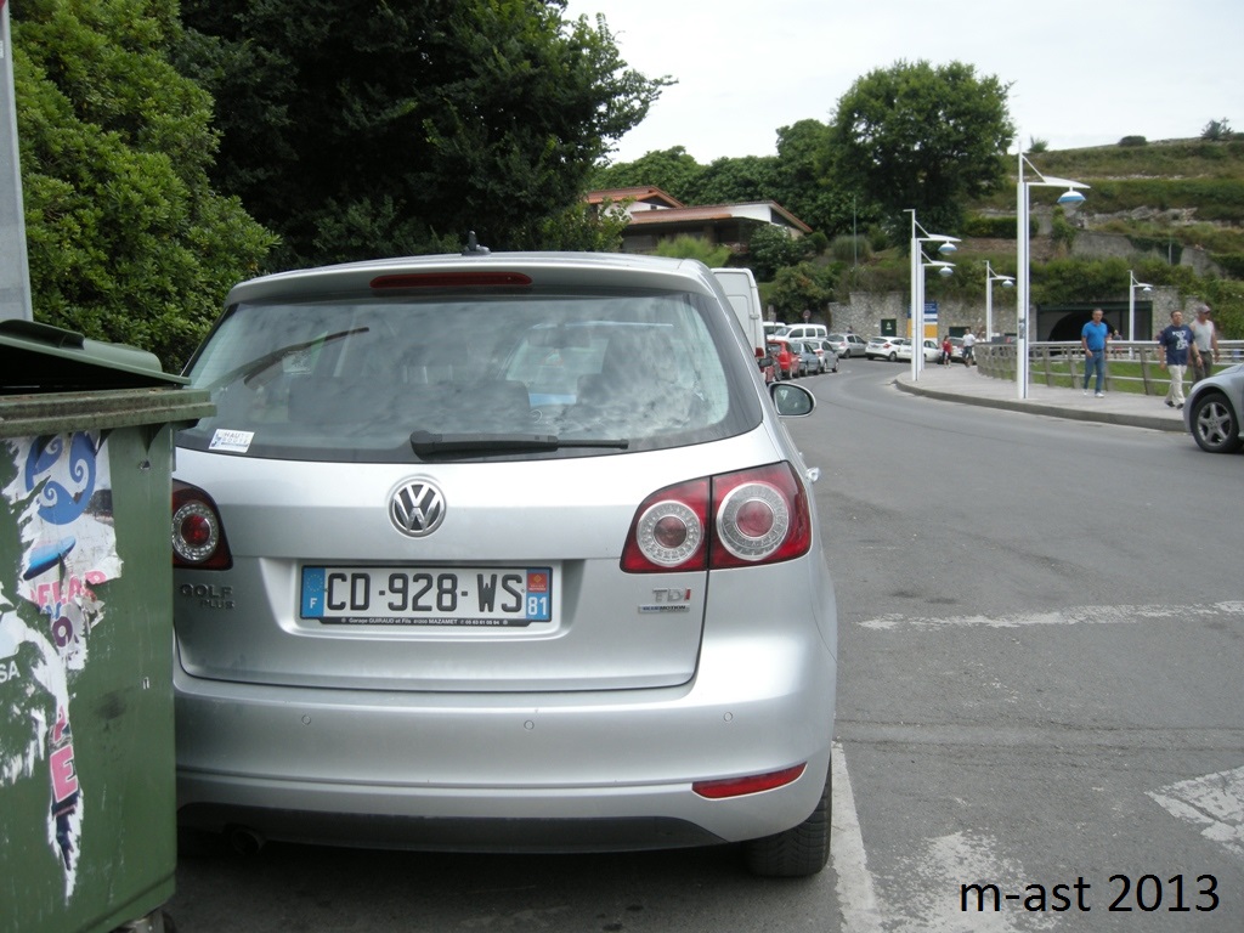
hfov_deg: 52.6
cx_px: 622
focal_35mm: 35
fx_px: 1258
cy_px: 466
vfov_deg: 40.7
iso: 64
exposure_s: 1/706
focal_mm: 7.5
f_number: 3.4
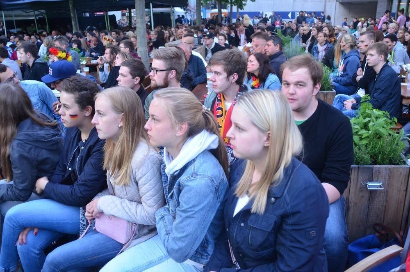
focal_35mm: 30
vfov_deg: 43.4
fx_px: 341
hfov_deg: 62.0
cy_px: 136
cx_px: 205
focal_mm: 20
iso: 800
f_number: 2.8
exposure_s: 1/80
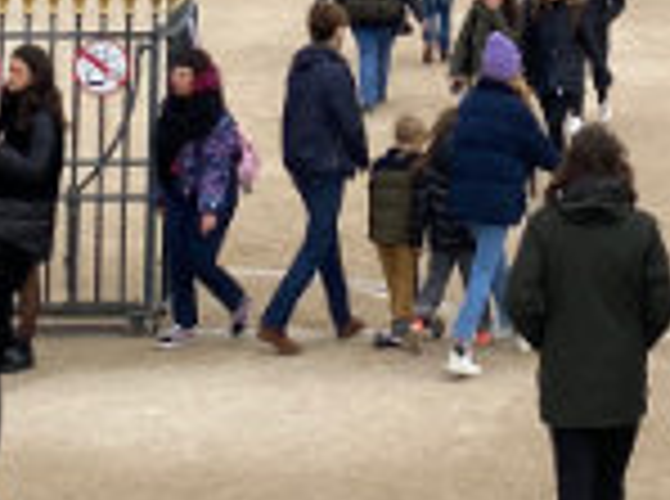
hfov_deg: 14.1
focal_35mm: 140
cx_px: 423
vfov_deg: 10.0
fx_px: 2703
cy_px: -401
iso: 32
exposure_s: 1/339
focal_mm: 4.2
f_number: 1.8
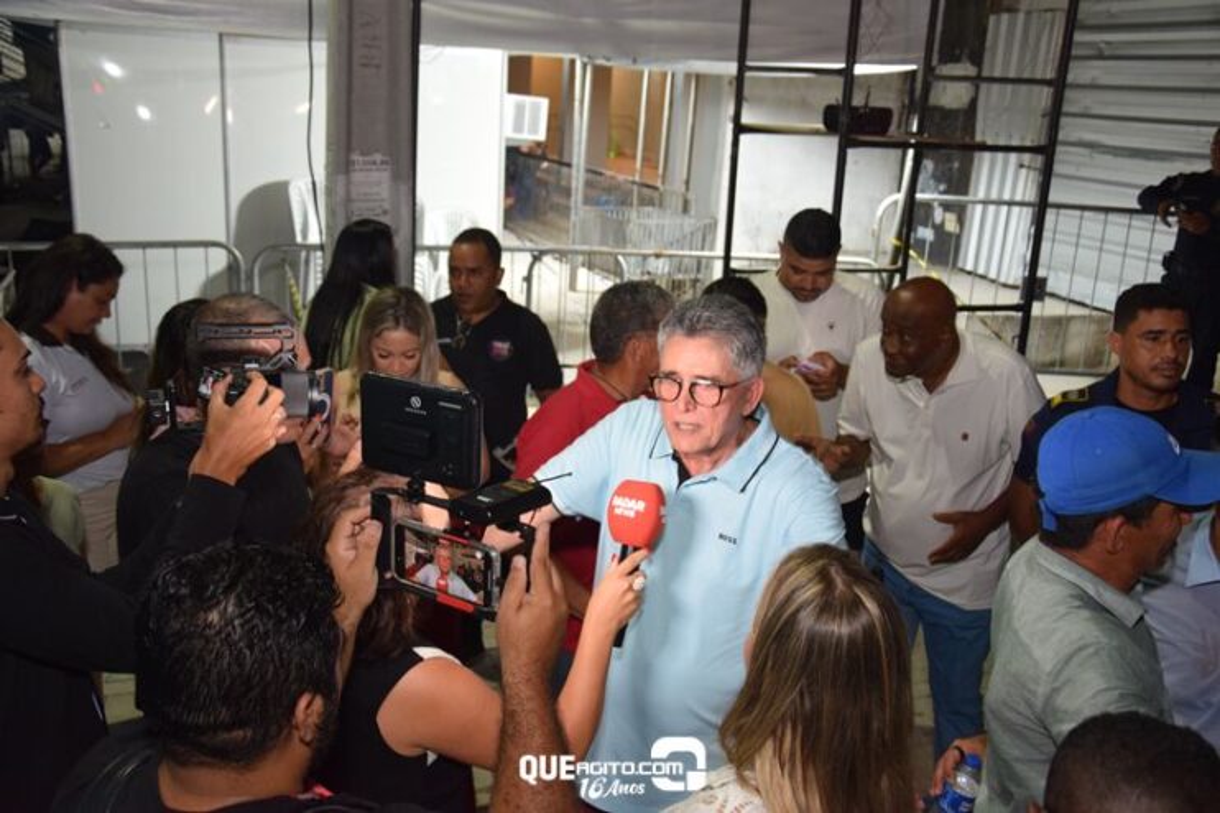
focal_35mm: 38
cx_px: 610
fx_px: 1270
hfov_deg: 51.3
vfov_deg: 35.5
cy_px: 406
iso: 1400
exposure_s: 1/60
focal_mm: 25
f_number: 4
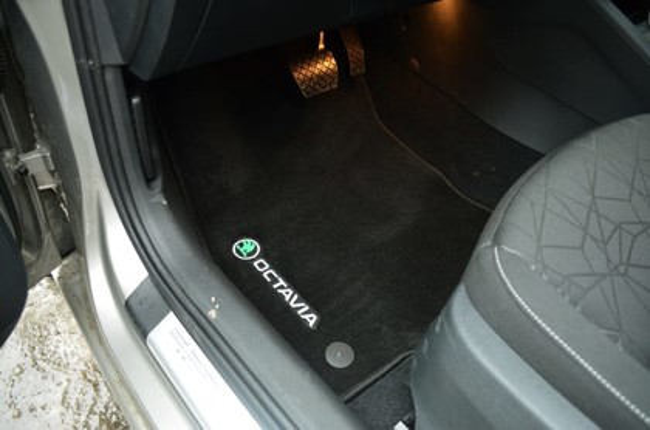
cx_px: 325
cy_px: 215
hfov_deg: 67.5
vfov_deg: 47.7
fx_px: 486
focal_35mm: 27
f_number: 3.5
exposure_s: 1/30
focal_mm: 18
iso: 1400
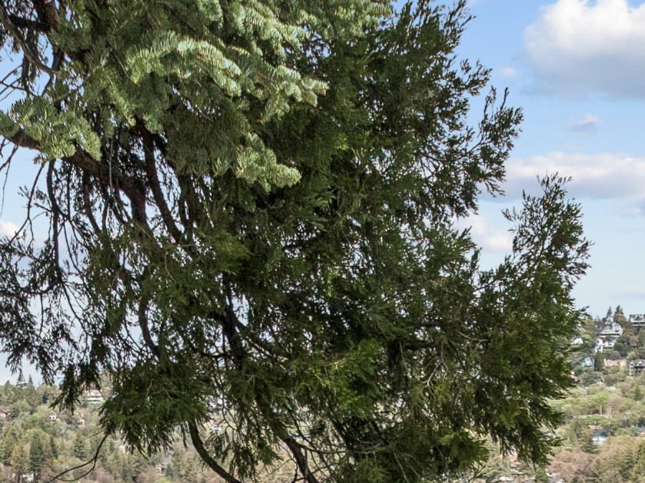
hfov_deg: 19.1
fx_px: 1918
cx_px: 412
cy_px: 1024
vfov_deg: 12.3
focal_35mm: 103
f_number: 2.8
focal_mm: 12.3
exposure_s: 1/100
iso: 130
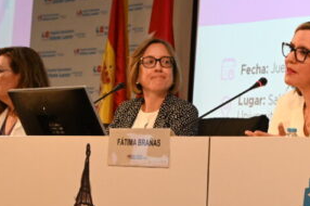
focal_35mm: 153
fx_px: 1316
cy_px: 56
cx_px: 221
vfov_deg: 8.9
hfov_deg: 13.4
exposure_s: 1/200
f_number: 6.3
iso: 6400
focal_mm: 57
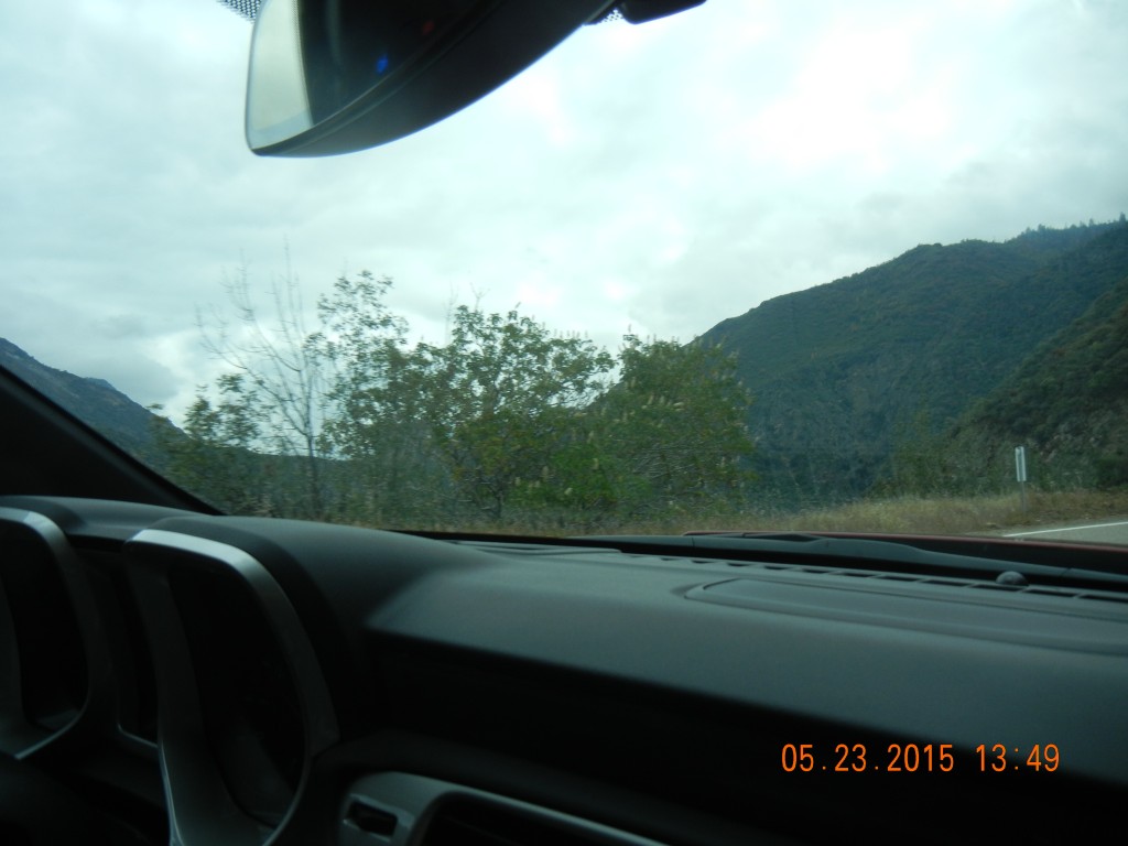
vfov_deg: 46.8
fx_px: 978
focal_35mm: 30
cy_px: 423
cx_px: 564
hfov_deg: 60.0
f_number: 7
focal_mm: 5.4
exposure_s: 1/314
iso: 160
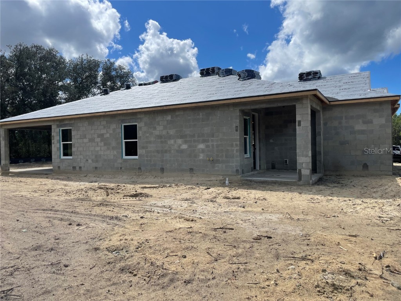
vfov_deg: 53.1
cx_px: 200
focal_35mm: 26
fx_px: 301
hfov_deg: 67.3
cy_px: 150
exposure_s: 1/5291
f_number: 1.6
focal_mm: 4.2
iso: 32
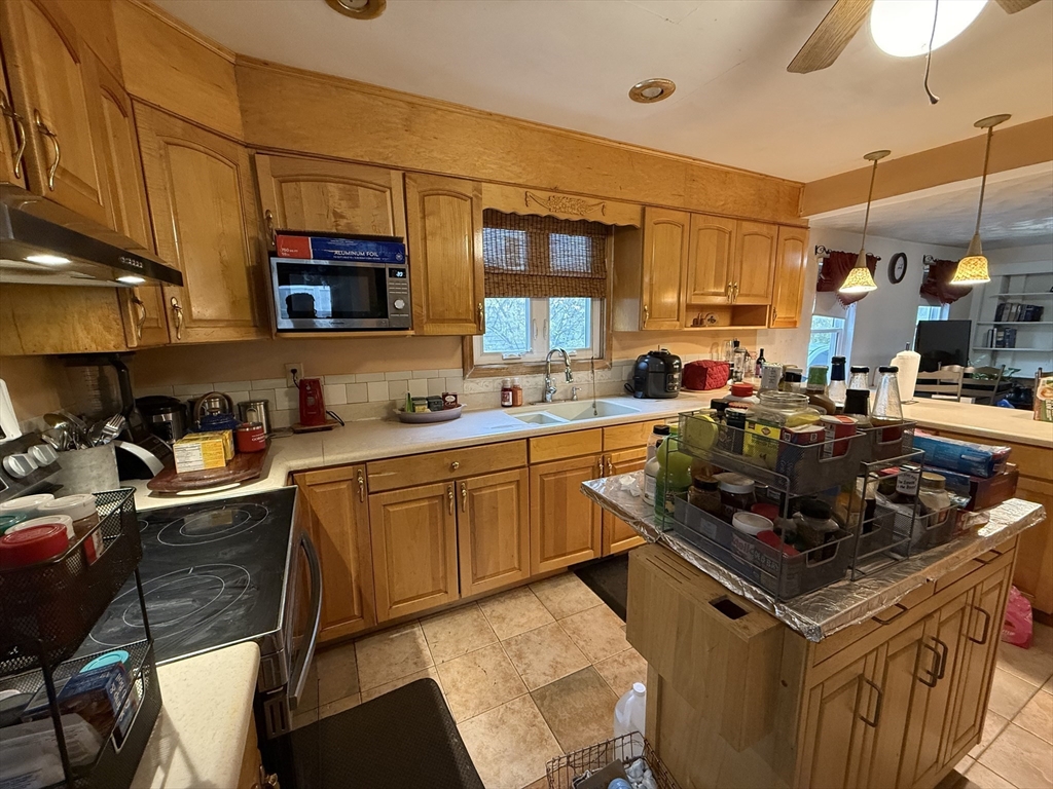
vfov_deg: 85.7
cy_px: 394
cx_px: 526
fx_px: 426
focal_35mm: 14
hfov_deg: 102.1
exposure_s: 1/60
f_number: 2.2
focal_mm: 2.22
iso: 500
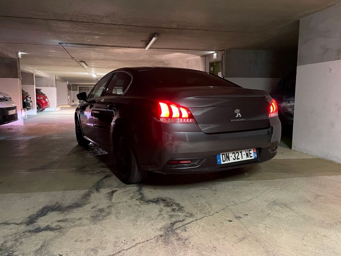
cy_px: 128
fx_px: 256
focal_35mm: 26
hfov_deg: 67.3
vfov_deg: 53.1
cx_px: 170
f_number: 1.6
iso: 800
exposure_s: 1/25
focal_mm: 4.2
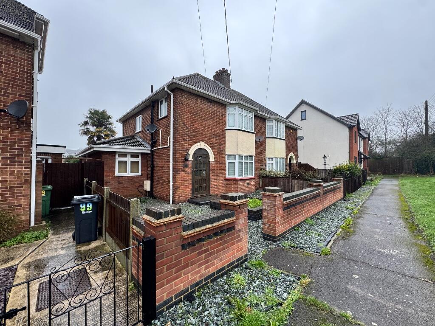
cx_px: 218
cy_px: 163
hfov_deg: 102.1
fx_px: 176
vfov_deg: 85.7
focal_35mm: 14
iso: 64
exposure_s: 1/99
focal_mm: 2.22
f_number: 2.2
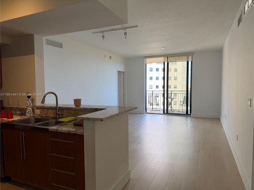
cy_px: 95
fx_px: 176
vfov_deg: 56.8
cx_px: 127
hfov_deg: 71.6
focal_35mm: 24
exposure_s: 1/348
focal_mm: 6.76
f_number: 1.78
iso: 100
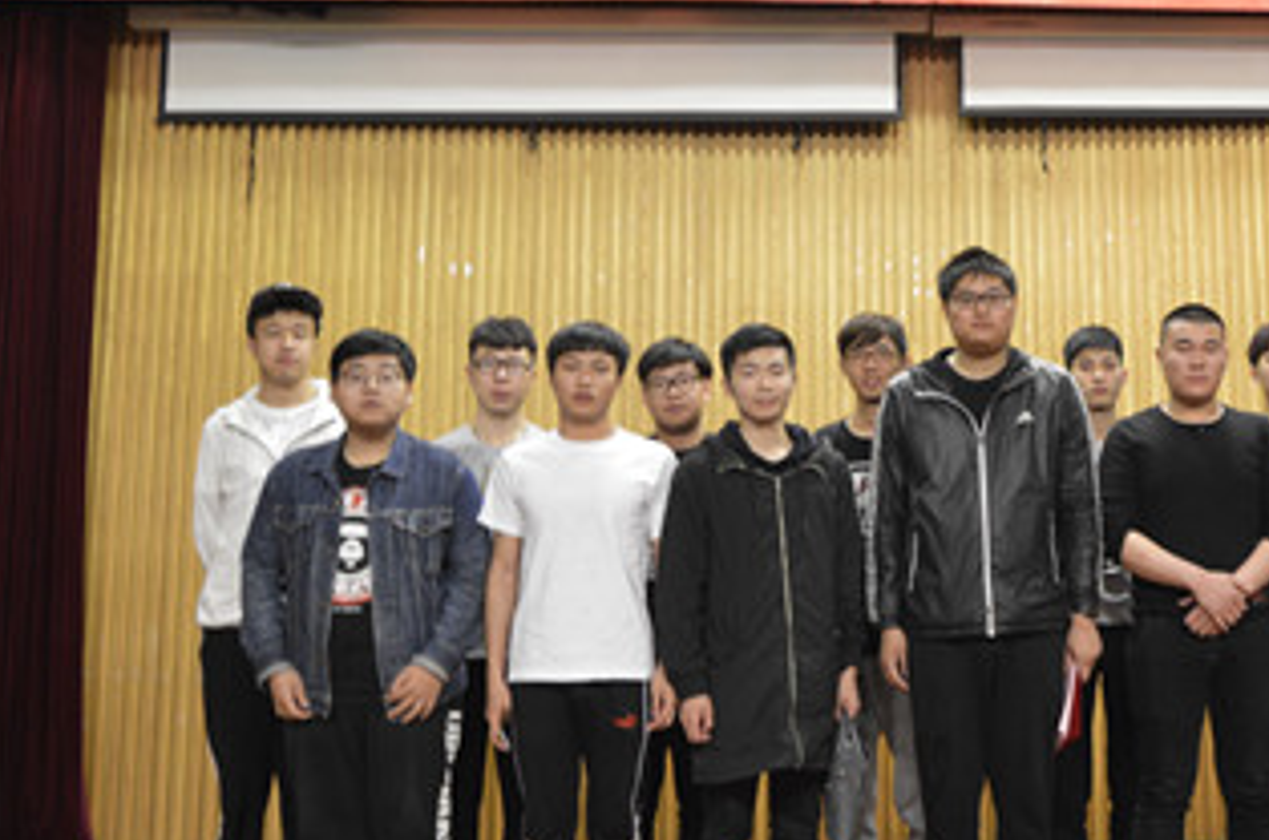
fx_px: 1513
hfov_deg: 43.7
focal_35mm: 43
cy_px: 368
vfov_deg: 31.0
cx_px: 986
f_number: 7.1
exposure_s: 1/15
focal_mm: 18
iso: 800
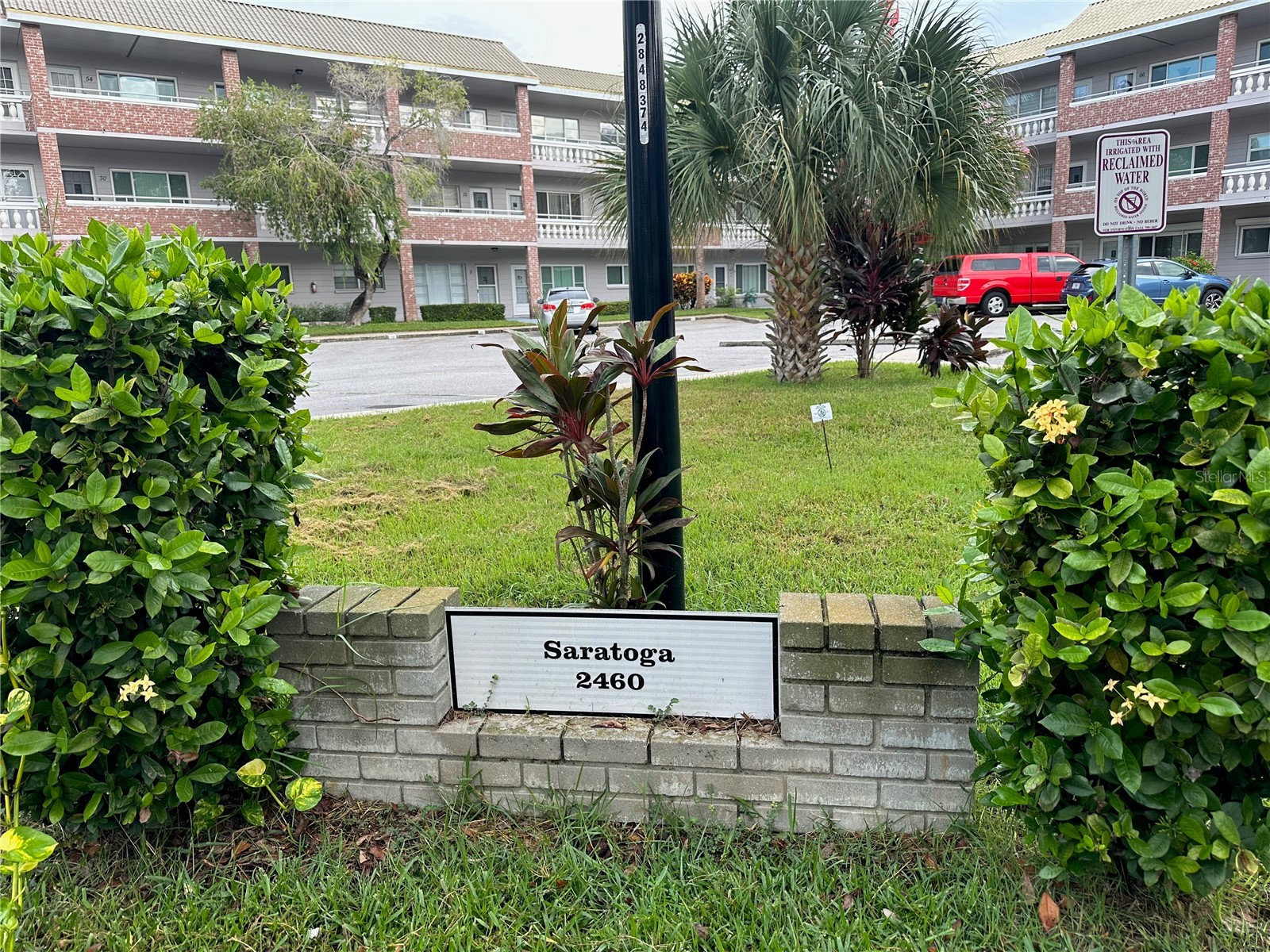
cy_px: 476
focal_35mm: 24
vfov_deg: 56.8
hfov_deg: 71.6
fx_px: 881
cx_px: 635
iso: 80
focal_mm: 6.86
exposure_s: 1/558
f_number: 1.78
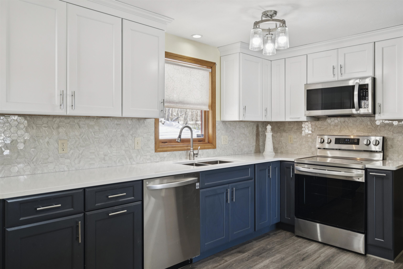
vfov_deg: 49.6
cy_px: 134
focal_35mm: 26
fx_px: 291
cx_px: 202
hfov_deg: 69.4
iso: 640
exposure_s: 1/30
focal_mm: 26
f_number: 8
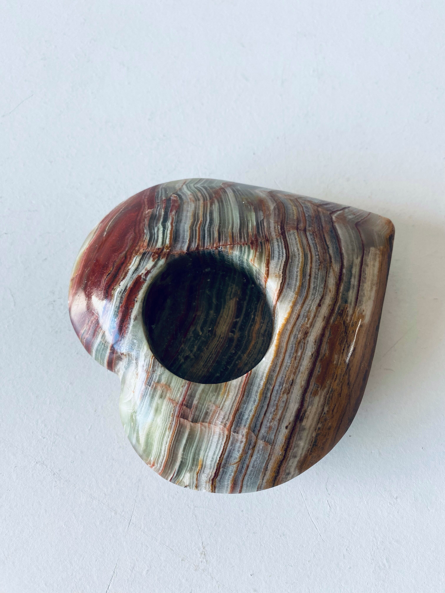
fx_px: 446
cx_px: 222
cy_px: 296
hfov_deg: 53.1
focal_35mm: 26
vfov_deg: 67.3
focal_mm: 4.25
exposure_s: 1/119
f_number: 1.8
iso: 125
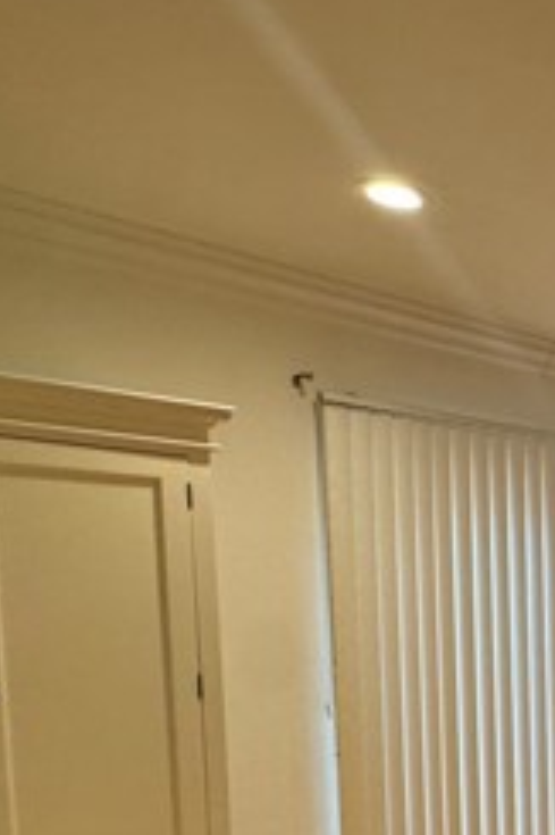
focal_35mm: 38
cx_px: 858
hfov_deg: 25.3
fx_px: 880
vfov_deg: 47.7
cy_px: 678
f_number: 2.2
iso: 200
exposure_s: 1/120
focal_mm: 2.22
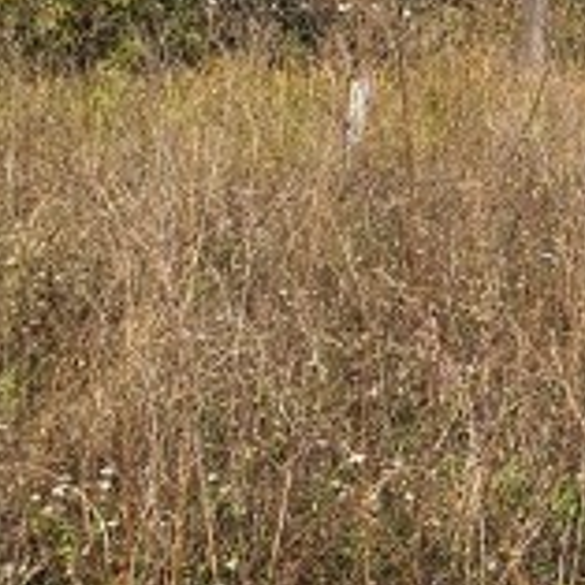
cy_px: 26
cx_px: 1341
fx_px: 2543
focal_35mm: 133
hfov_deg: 11.2
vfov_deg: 13.0
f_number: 1.7
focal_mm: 6.3
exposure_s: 1/848
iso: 12
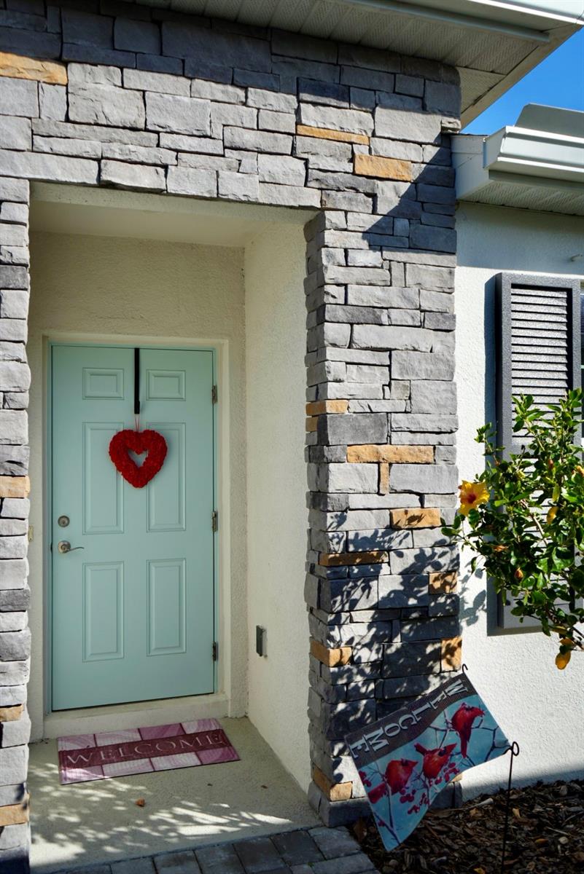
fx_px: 729
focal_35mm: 30
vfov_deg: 61.9
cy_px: 437
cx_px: 292
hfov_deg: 43.6
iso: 100
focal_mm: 30
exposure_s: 1/800
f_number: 4.5
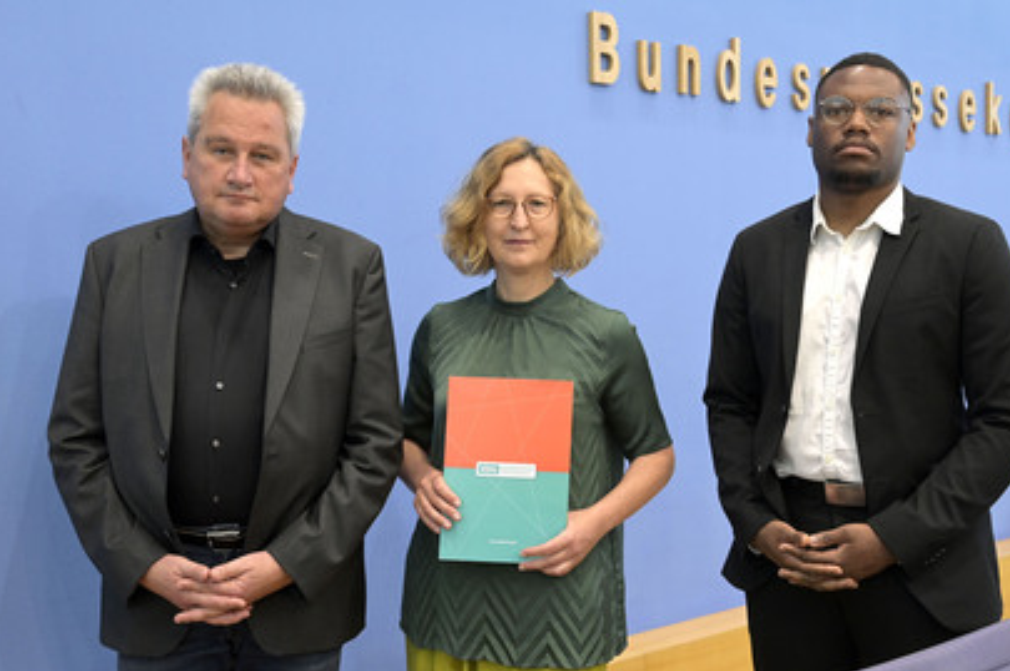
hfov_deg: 40.4
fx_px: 1373
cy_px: 329
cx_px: 530
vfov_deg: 27.5
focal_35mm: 49
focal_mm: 44
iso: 3200
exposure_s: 1/320
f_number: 5
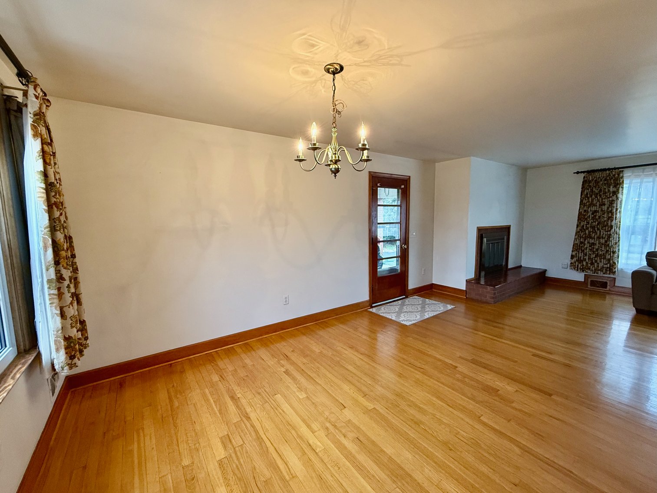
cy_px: 246
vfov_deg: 85.7
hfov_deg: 102.1
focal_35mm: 14
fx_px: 266
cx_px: 328
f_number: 2.2
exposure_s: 1/120
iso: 320
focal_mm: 2.22
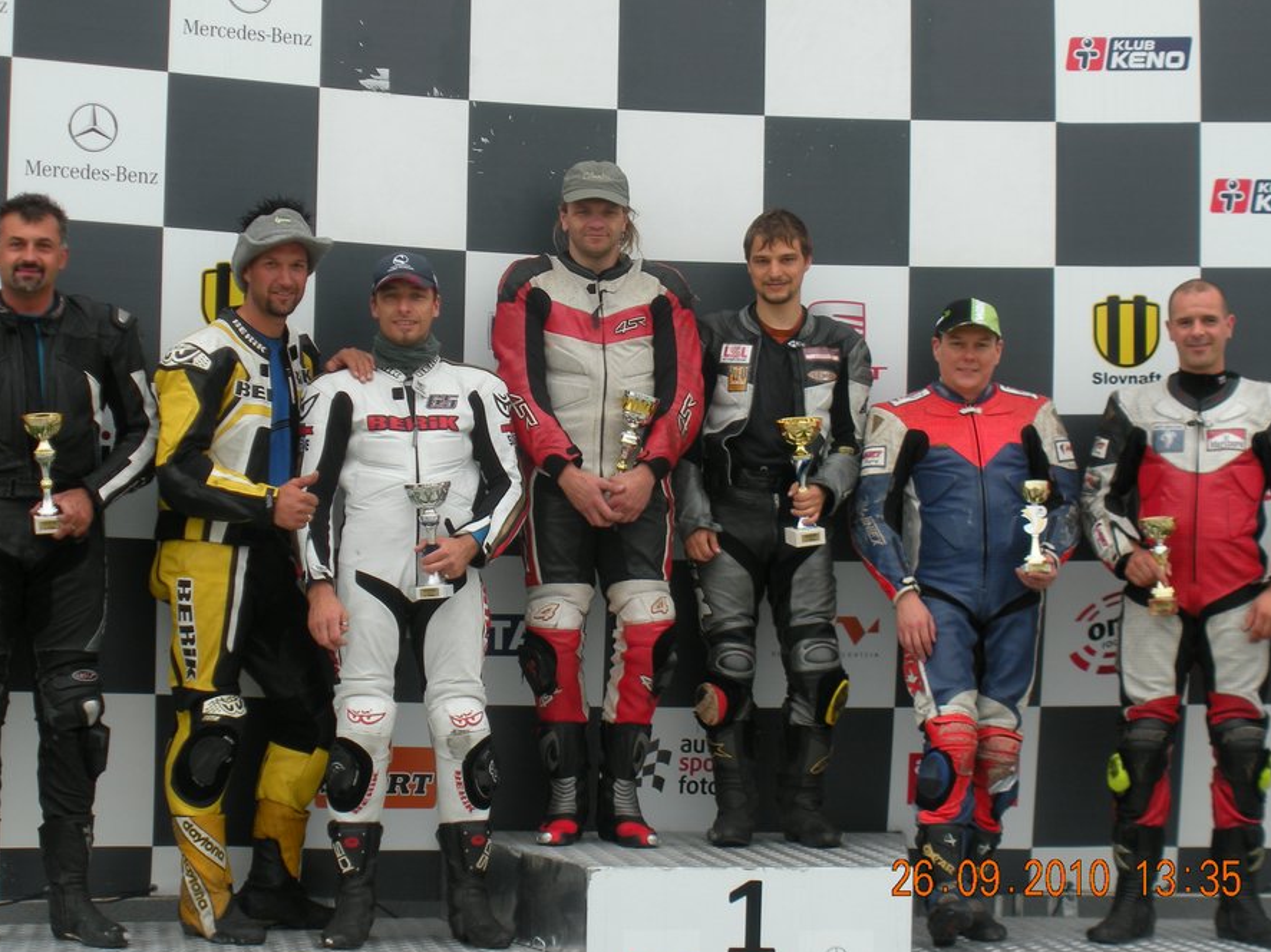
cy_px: 453
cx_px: 615
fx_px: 2570
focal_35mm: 70
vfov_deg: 21.0
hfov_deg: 27.8
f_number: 4.6
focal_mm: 11.2
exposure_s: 1/51.3
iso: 64
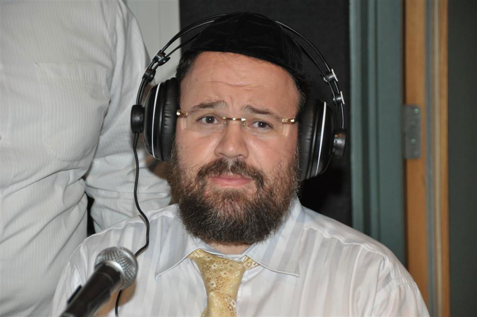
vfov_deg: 8.7
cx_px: 238
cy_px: 158
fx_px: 2084
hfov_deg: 13.1
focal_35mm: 158
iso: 800
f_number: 5.3
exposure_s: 1/60
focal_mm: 105
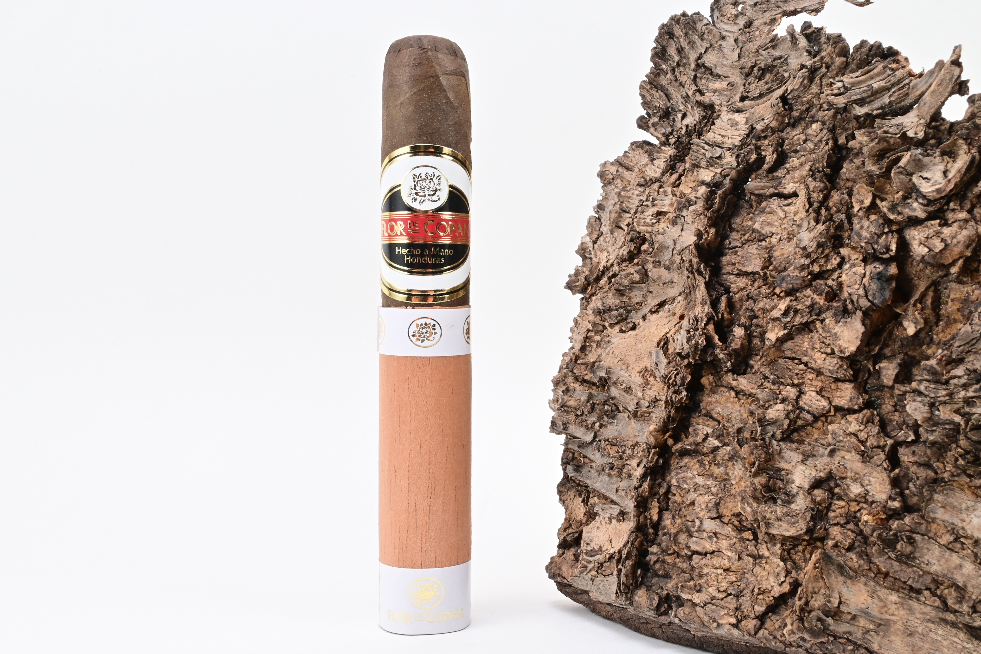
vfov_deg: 31.7
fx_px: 1151
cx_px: 479
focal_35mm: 42
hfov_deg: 46.1
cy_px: 334
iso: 500
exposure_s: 1/15
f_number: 22
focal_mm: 27.5
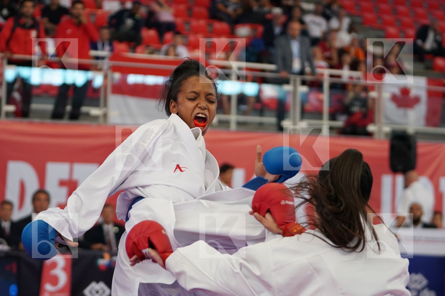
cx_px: 222
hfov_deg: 18.9
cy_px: 148
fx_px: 1335
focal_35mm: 108
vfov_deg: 12.7
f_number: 2.8
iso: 1600
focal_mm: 72
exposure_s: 1/1000
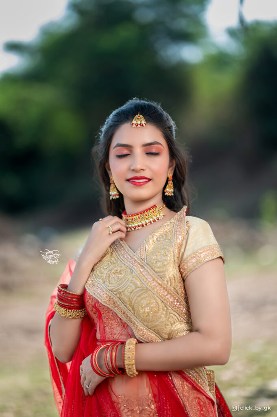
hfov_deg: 16.0
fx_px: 983
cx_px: 138
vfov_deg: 23.9
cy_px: 208
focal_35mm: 85
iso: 50
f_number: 1.4
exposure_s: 1/800
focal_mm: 85
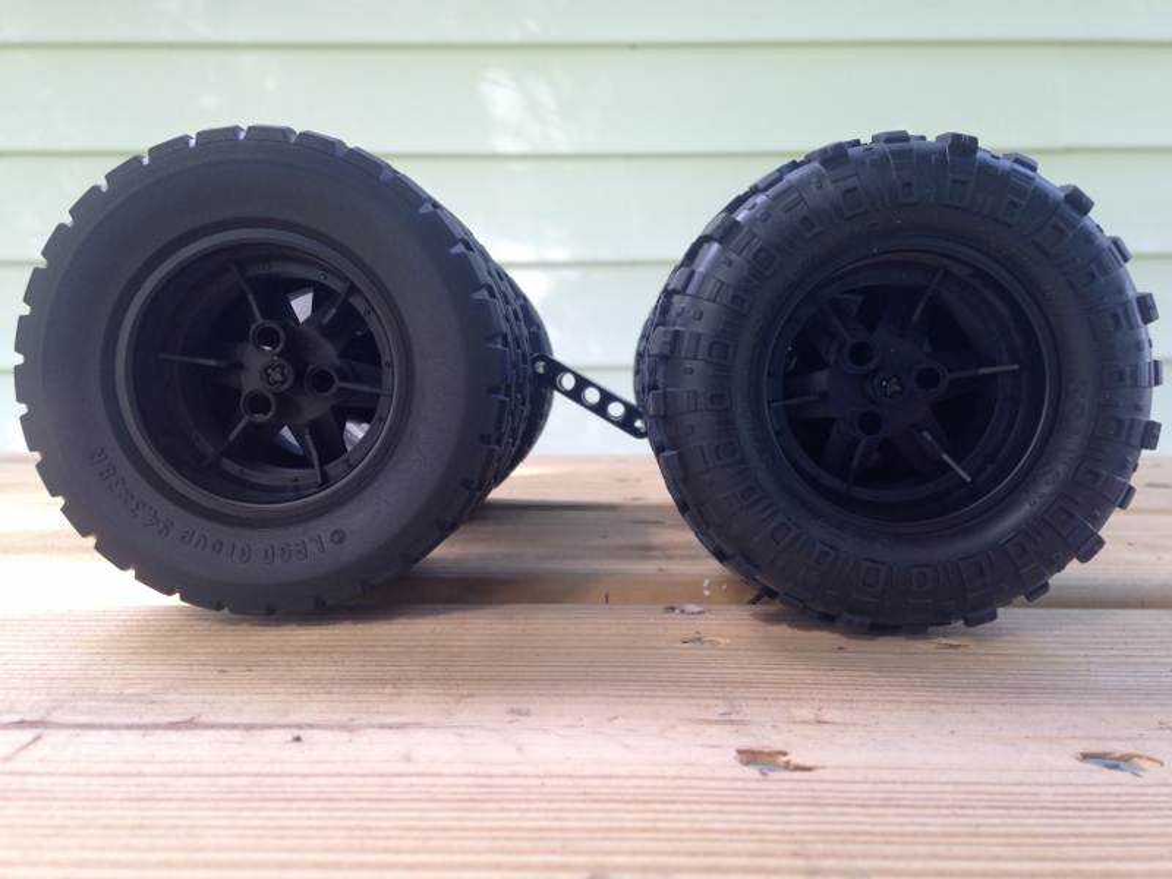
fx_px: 1117
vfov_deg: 42.9
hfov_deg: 55.4
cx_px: 586
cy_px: 440
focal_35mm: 33
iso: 50
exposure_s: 1/40
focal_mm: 4.12
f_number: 2.4
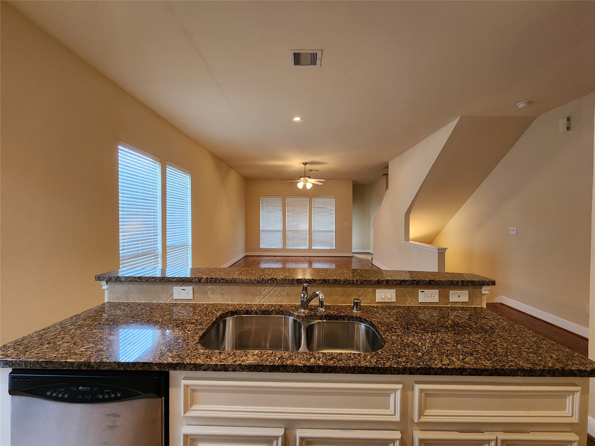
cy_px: 223
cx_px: 298
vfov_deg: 89.9
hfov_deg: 106.2
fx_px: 223
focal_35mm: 13
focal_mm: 2.2
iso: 400
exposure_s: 1/60
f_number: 2.2
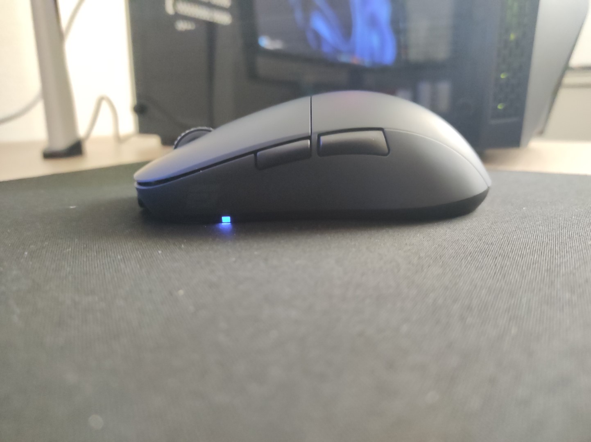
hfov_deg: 69.4
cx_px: 296
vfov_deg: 54.8
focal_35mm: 25
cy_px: 221
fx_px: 427
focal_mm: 5.43
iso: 3150
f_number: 1.89
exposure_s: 1/14
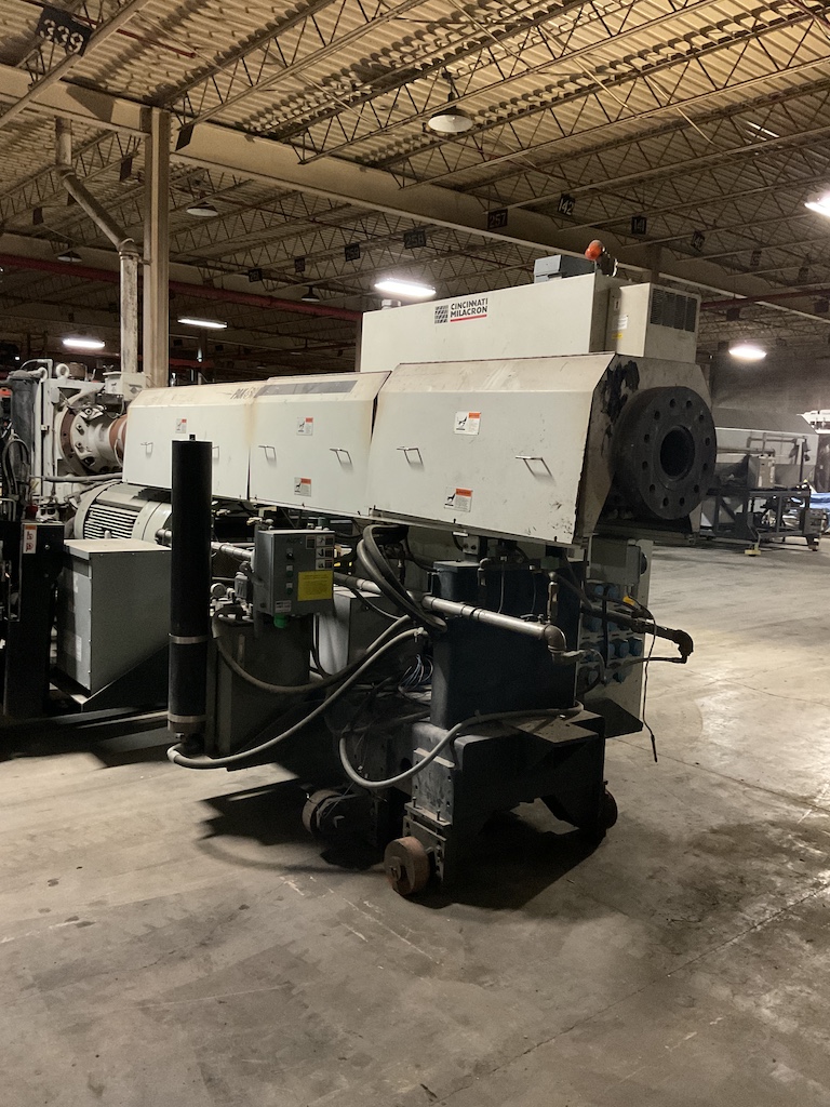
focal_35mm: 29
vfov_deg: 61.7
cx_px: 415
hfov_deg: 48.2
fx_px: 927
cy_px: 554
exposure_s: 1/30
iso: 500
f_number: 1.8
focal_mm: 3
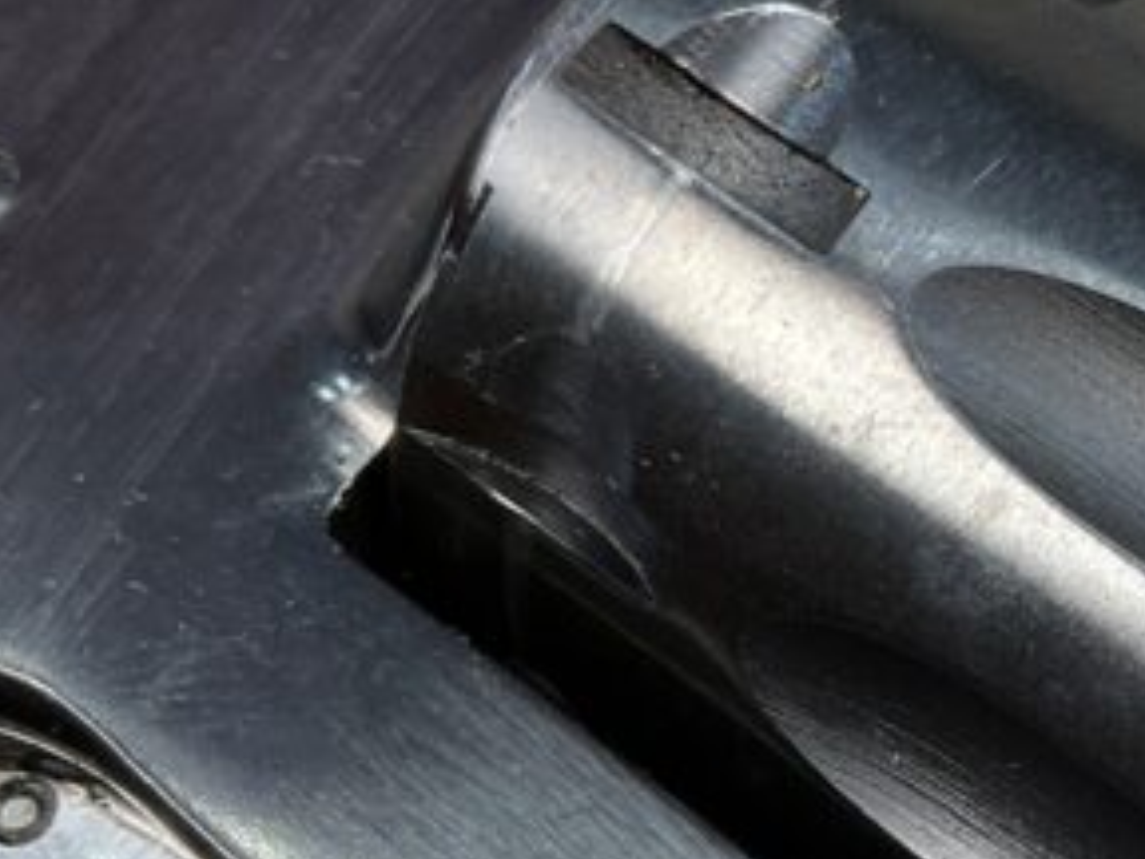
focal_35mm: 103
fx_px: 3407
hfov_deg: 17.7
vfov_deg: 14.2
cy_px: 823
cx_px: 1547
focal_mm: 3
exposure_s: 1/120
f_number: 1.8
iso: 25
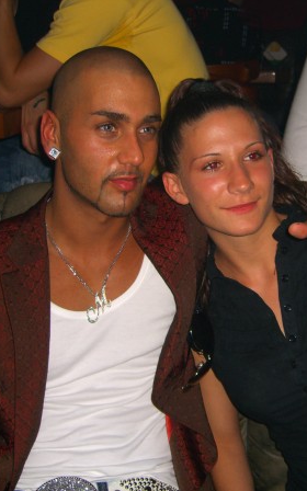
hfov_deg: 23.7
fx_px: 723
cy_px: 246
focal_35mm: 54
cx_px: 227
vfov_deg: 37.5
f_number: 2.8
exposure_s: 1/60
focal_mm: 7.9
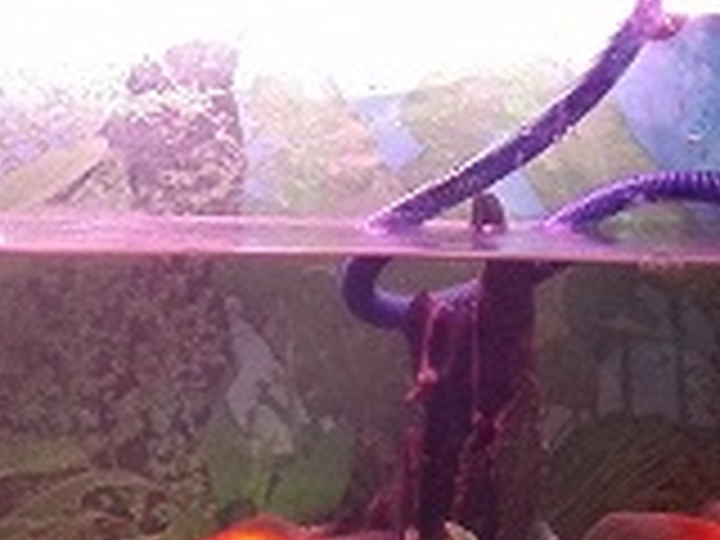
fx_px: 1893
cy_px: 220
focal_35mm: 91
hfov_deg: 21.4
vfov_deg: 16.2
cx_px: 198
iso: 320
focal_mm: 3.79
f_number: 2
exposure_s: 1/20
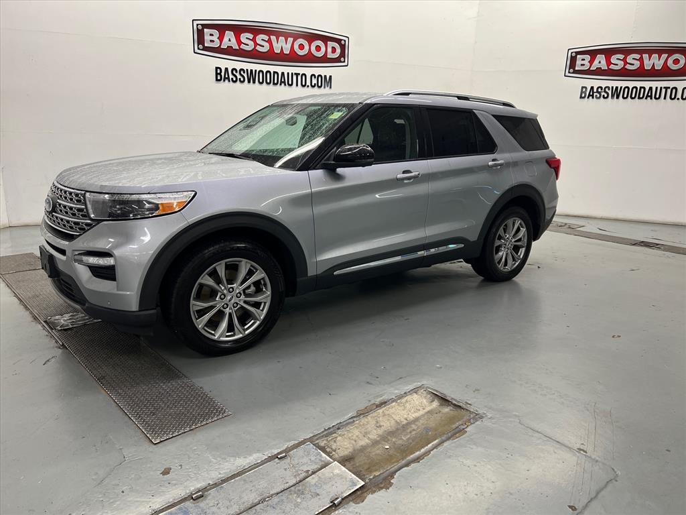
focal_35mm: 26
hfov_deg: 67.3
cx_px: 343
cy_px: 258
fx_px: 515
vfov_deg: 53.1
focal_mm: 5.7
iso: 100
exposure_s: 1/60
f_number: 1.5
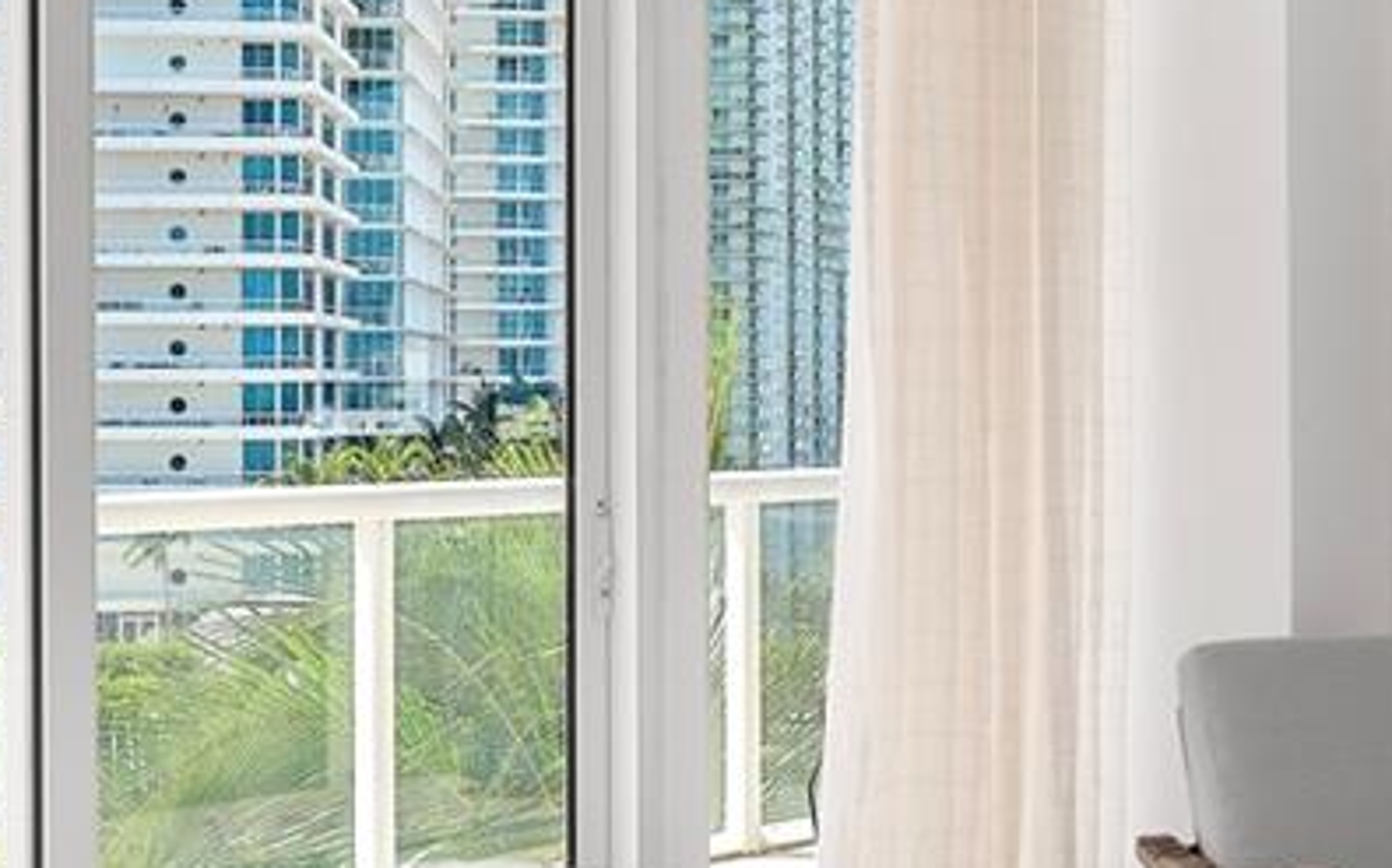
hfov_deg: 29.0
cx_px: 1019
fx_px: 2654
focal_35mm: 70
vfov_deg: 18.6
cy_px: 506
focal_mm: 17
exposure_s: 1/250
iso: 320
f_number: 8
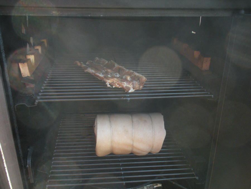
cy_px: 94
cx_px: 126
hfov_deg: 52.6
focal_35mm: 35
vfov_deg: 40.7
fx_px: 254
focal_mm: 6.3
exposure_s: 1/66
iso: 323
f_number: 3.5
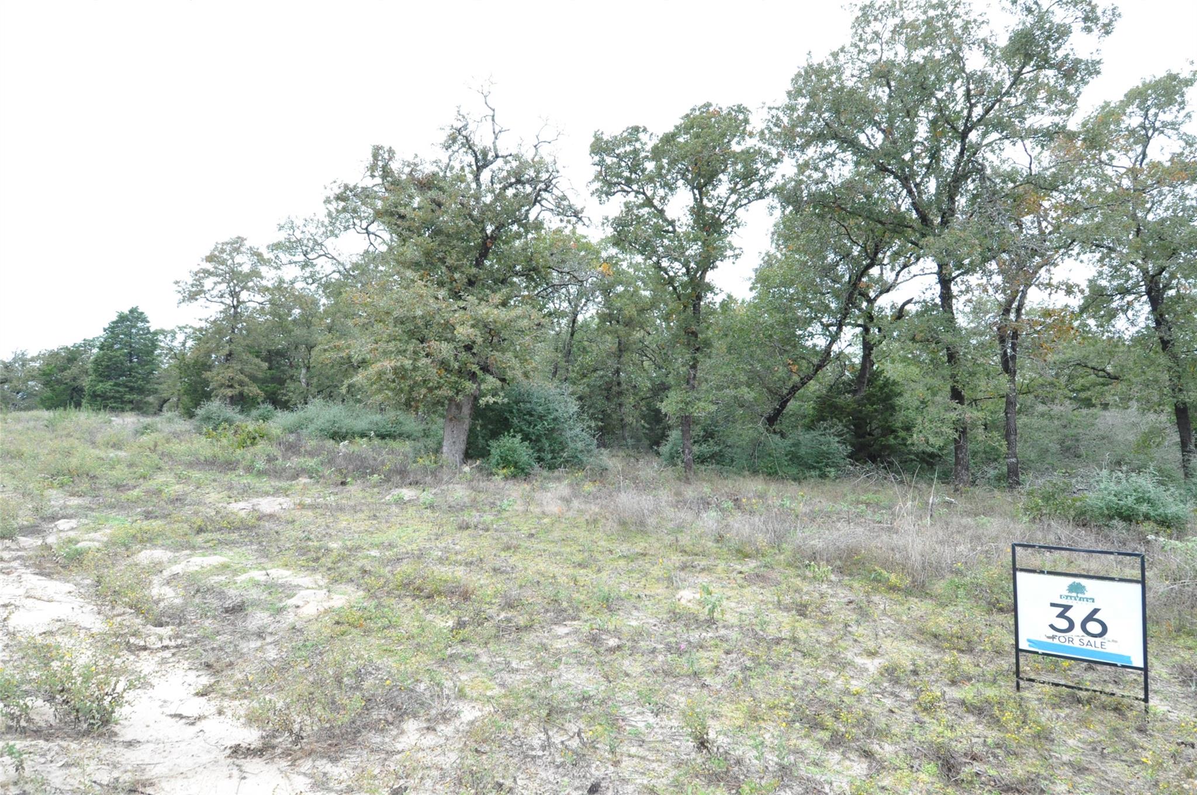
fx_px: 598
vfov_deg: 67.2
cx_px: 598
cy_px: 398
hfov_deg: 90.1
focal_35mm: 18
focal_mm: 12
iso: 2000
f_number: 7.1
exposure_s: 1/400
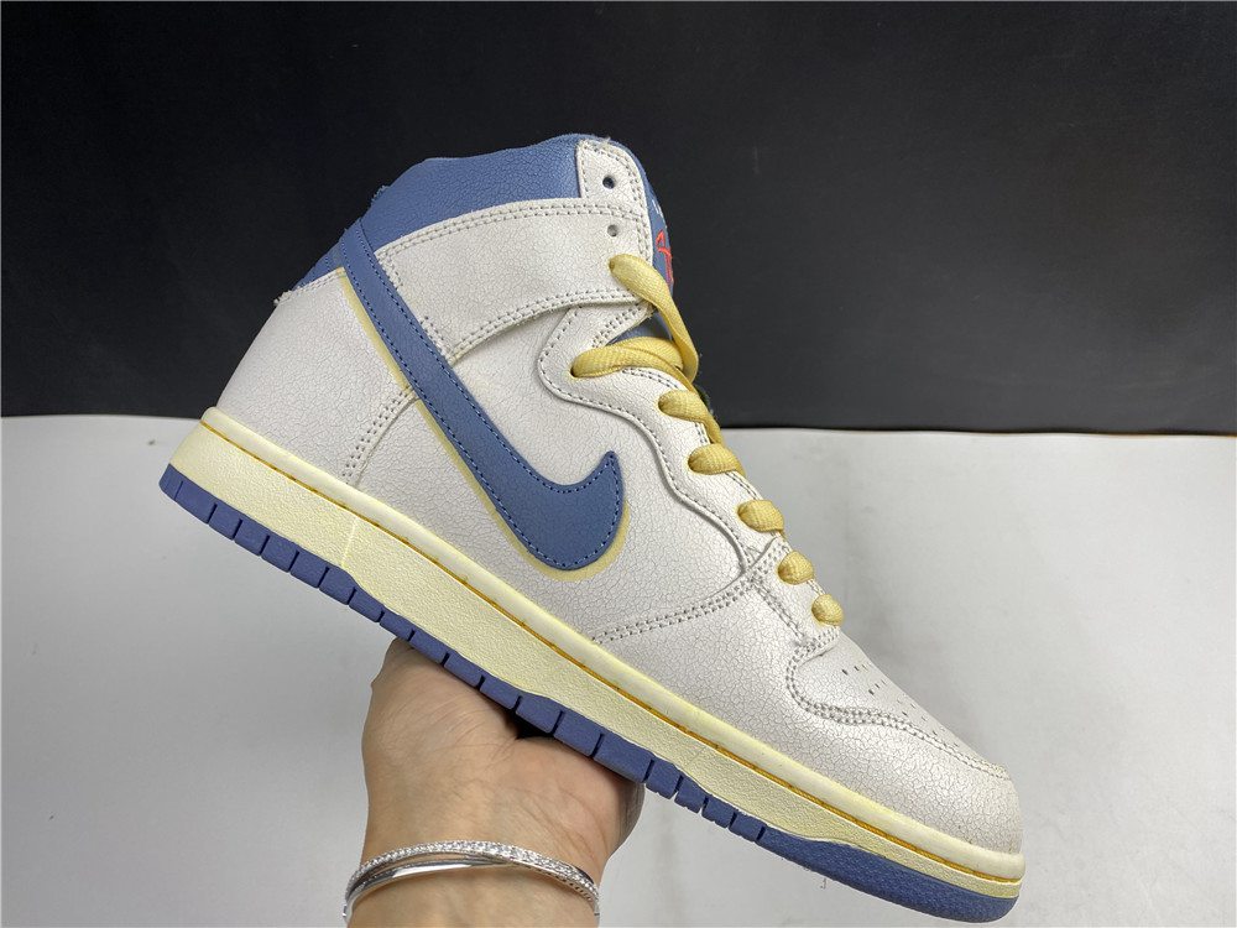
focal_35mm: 26
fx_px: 929
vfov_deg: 53.1
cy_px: 464
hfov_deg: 67.3
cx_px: 618
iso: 32
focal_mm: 4.25
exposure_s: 1/100
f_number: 1.8
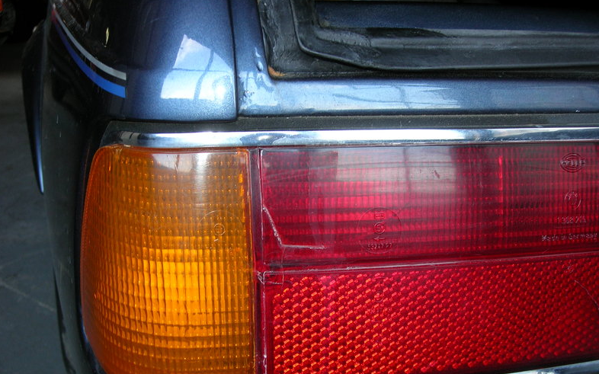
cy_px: 225
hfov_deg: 48.2
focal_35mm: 41
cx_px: 300
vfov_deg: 31.1
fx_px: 669
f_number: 2.8
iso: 64
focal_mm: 7.8
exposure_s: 1/30
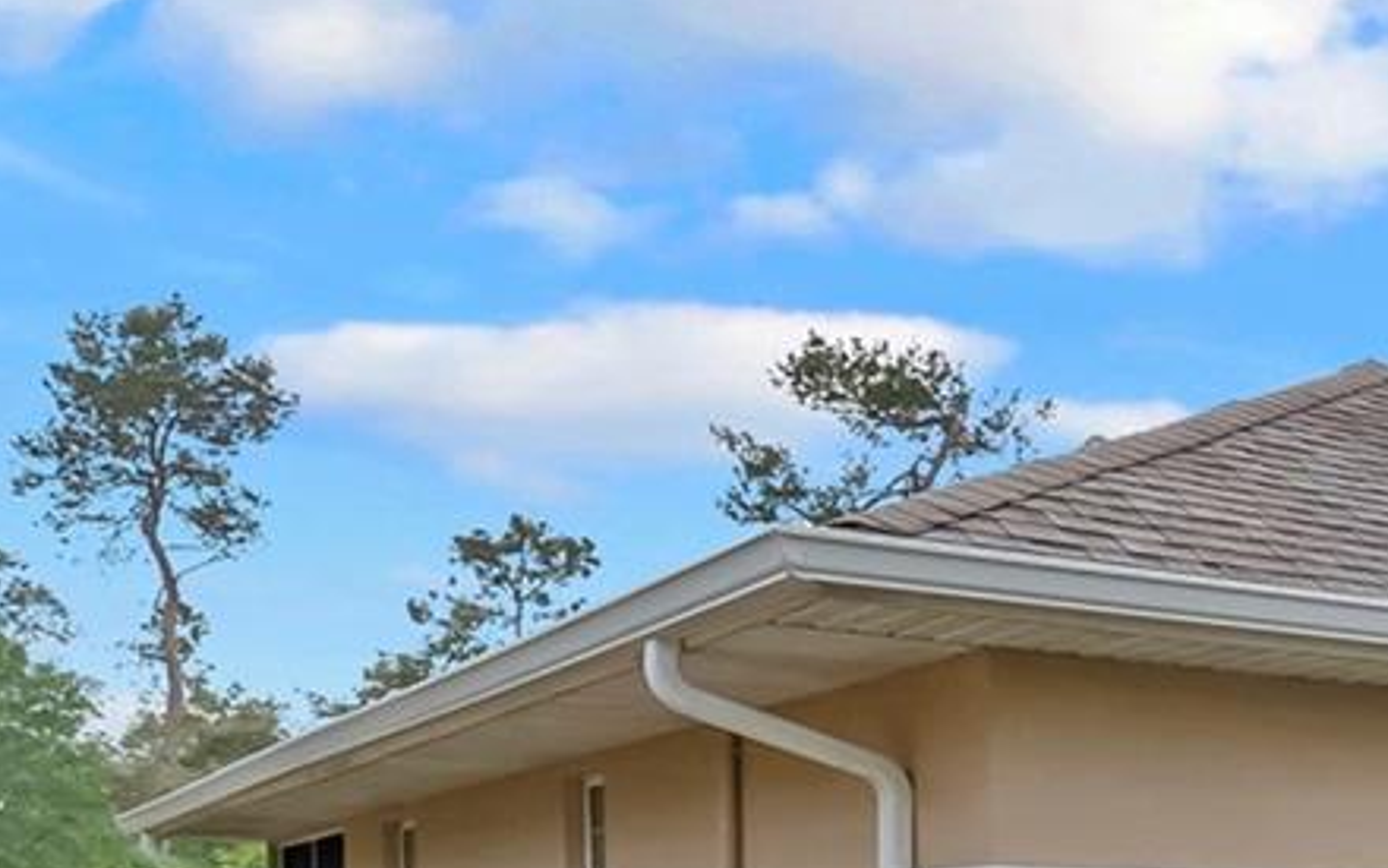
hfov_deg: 24.4
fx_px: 2383
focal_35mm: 63
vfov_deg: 19.4
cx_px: 2145
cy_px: 1057
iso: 250
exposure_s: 1/40
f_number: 9
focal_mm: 11.5
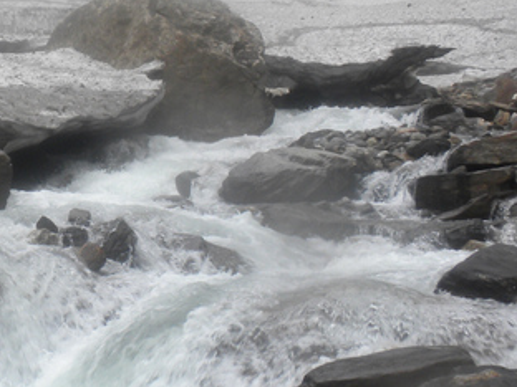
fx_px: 1419
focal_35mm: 95
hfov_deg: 19.8
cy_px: 66
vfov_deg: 15.4
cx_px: -40
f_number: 10
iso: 64
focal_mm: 6.6
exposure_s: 1/78.3
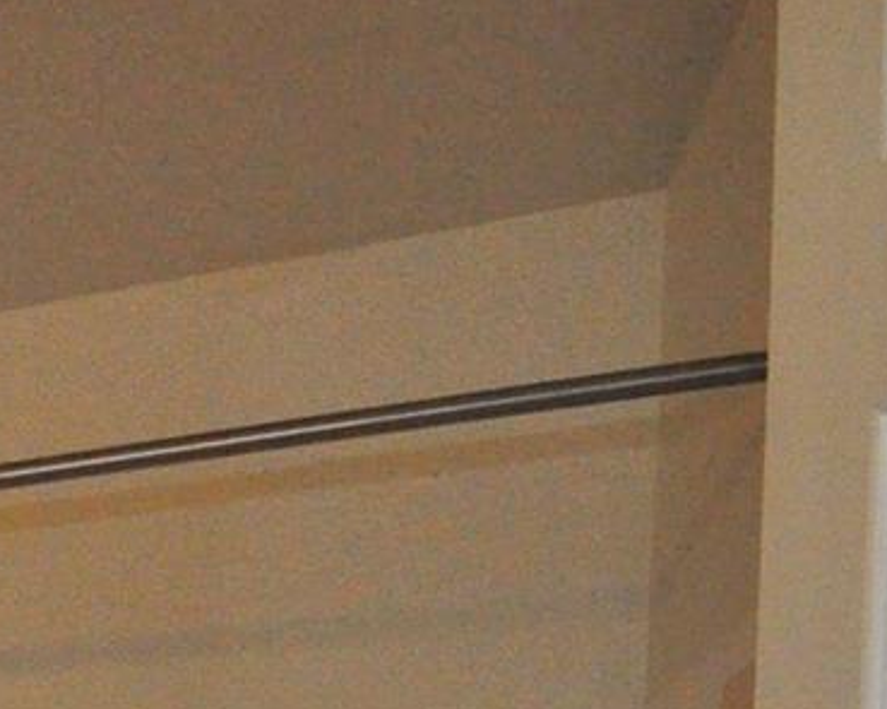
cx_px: -639
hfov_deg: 21.9
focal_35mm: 61
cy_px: 1192
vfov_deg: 19.9
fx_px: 1601
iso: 3200
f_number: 9
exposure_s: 1/200
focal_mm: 10
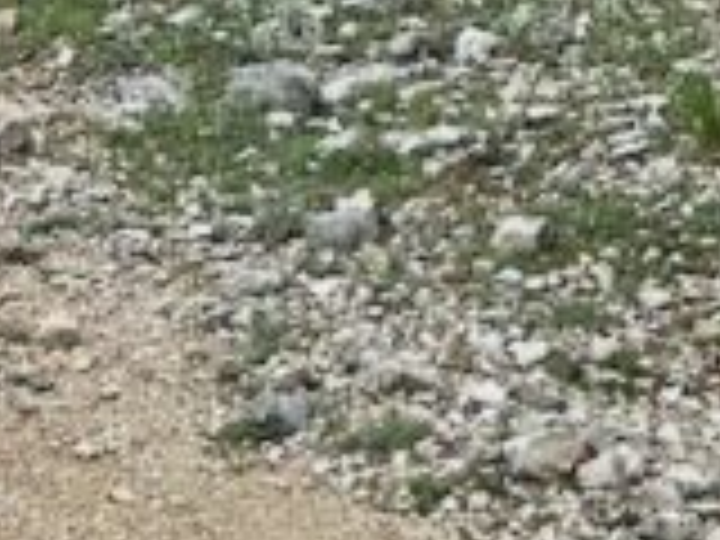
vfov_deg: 7.9
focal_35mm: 166
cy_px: -1017
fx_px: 3453
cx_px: 378
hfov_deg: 11.9
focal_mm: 5.7
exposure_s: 1/2457
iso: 50
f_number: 1.5
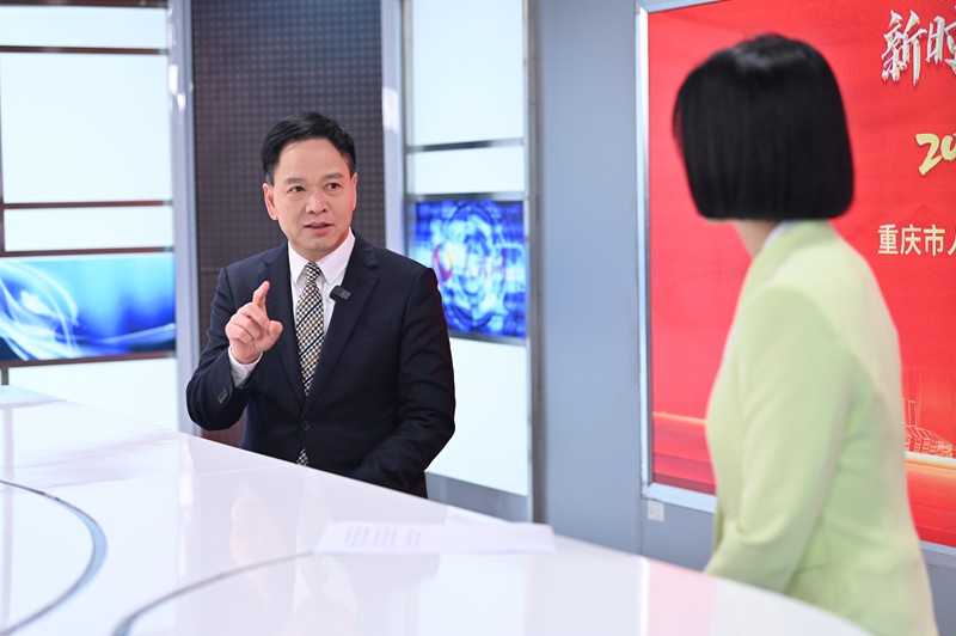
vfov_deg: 19.4
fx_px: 1857
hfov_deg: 28.9
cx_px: 478
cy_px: 318
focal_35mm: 70
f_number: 2.8
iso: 320
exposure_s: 1/125
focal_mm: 70
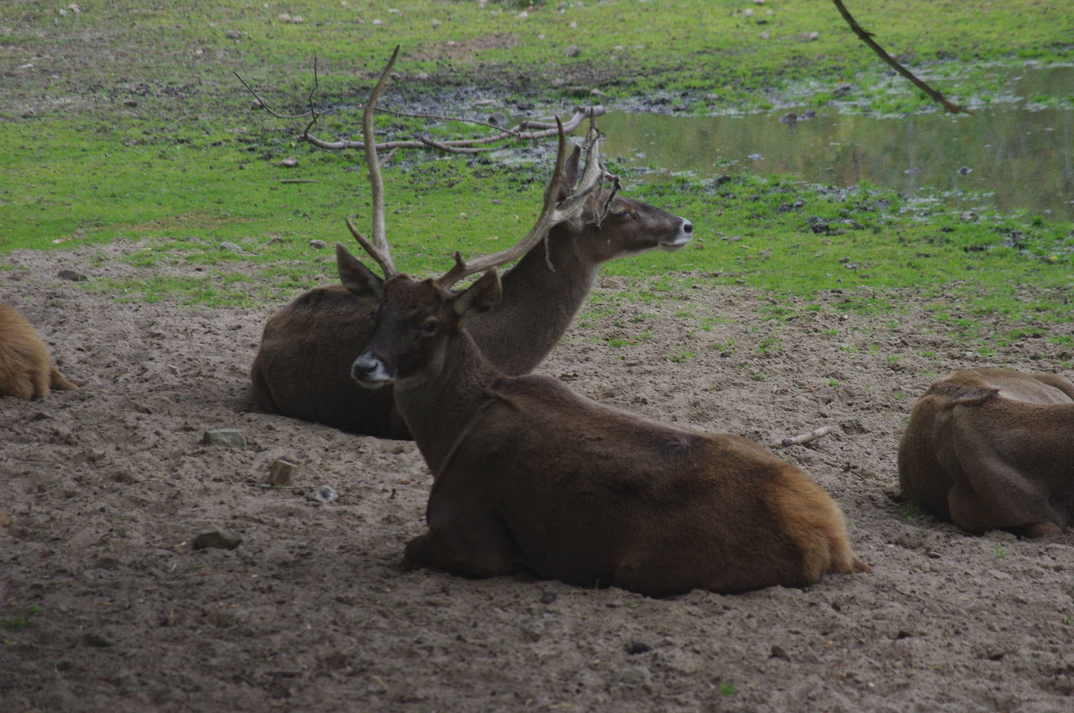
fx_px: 8940
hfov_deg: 6.9
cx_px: 537
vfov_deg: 4.6
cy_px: 356
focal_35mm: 300
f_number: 8
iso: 400
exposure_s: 1/250
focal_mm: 200
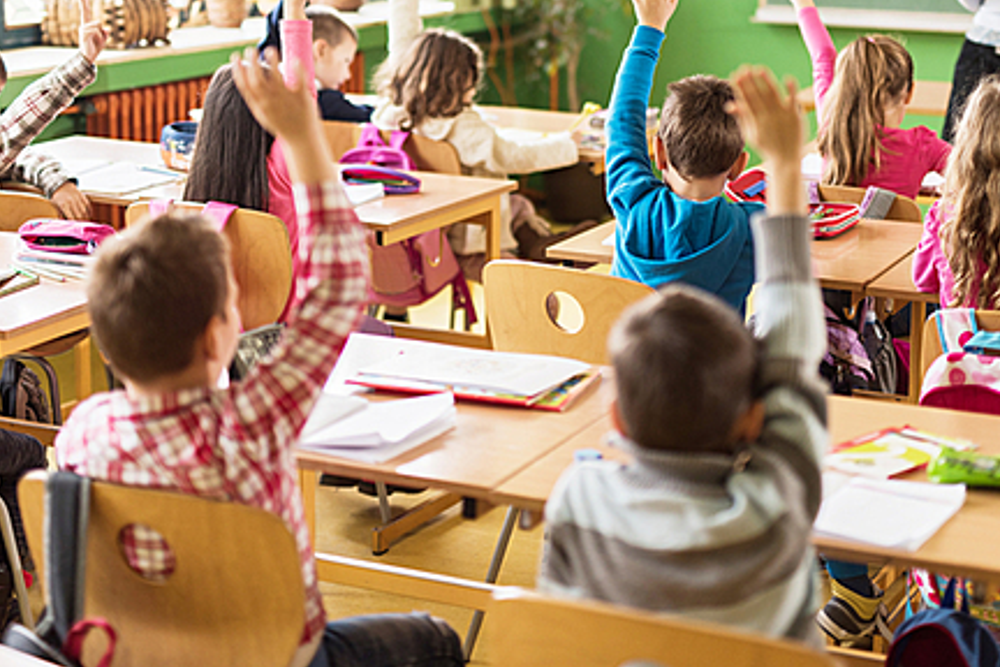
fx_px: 2055
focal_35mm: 74
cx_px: 551
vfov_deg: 18.3
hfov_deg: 27.3
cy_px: 185
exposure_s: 1/60
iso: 250
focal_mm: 50
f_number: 1.4
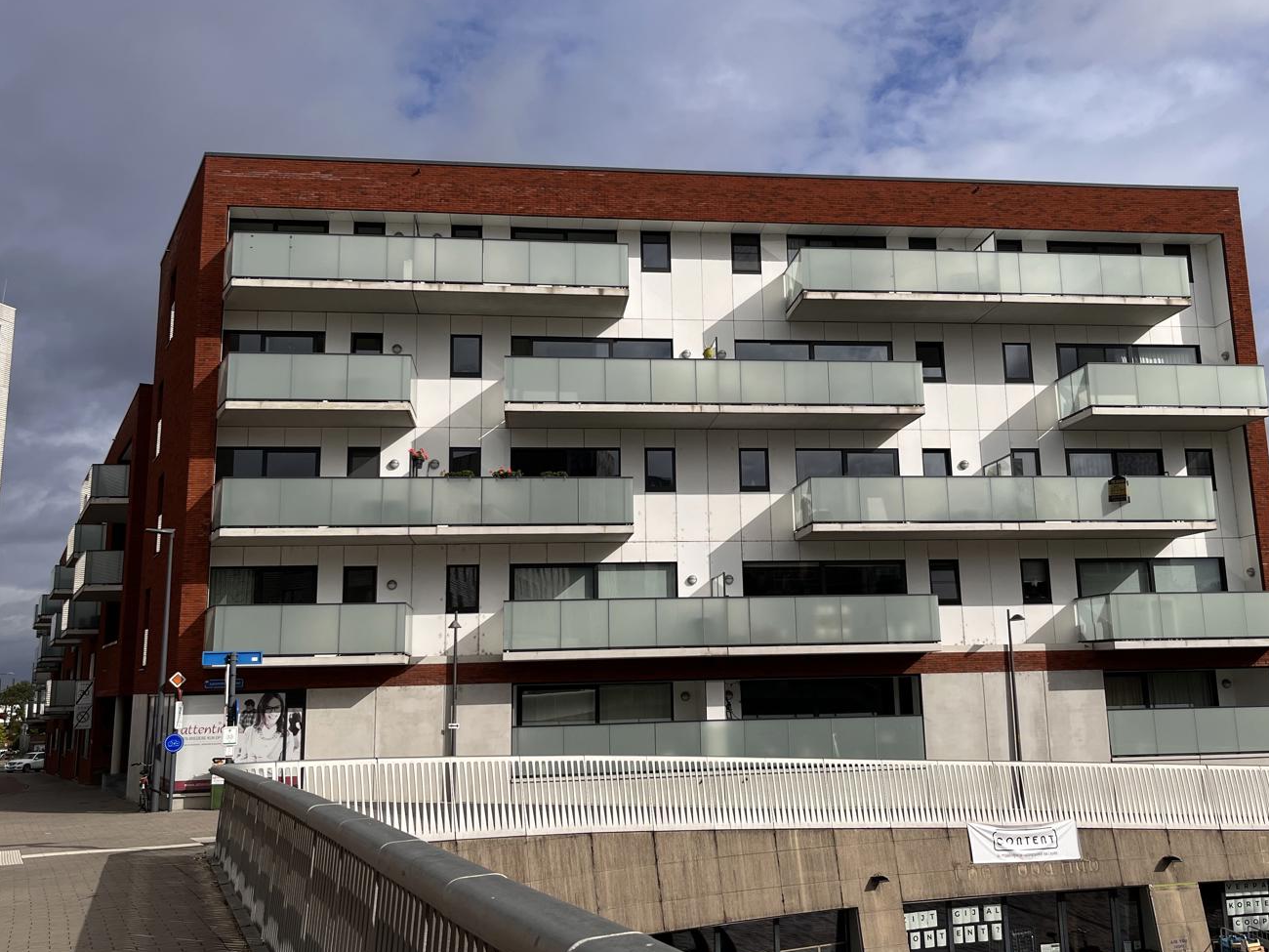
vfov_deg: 44.1
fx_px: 1173
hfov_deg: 56.7
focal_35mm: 32
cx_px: 686
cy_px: 440
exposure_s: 1/7353
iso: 50
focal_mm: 5.1
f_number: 1.6
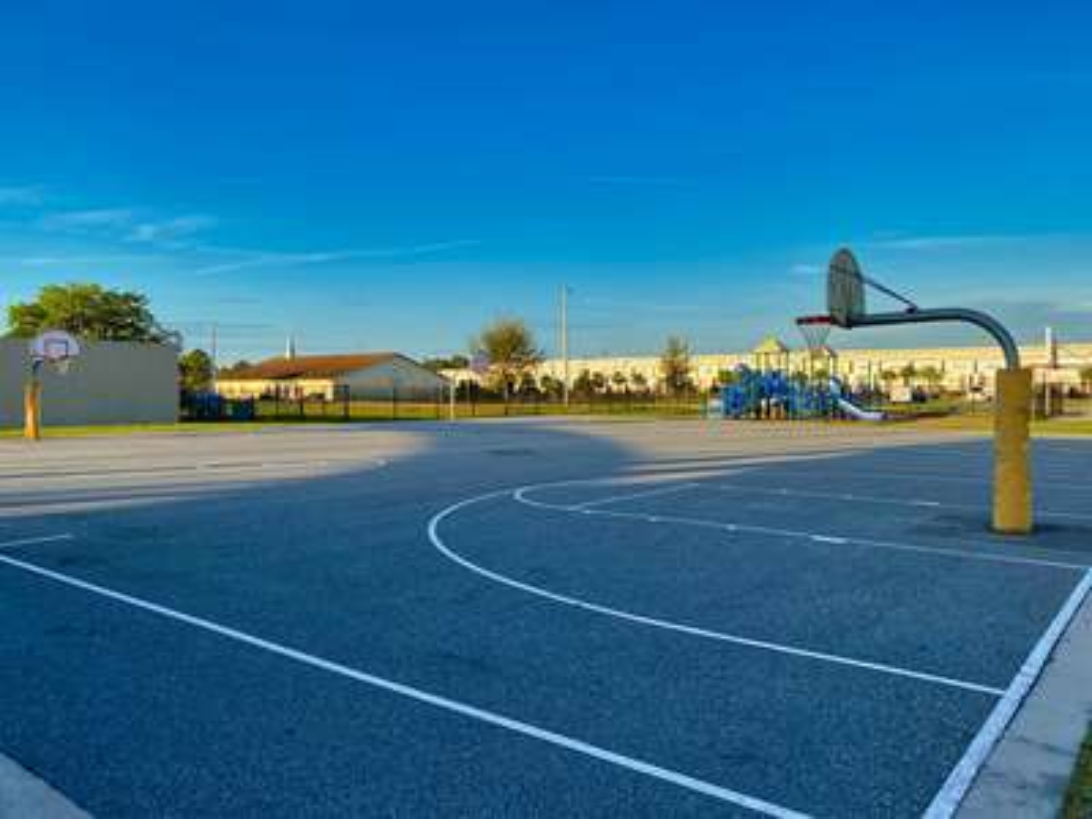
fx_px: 820
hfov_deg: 67.3
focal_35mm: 26
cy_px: 410
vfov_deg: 53.1
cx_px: 546
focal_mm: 4.25
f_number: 1.8
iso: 32
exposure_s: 1/1302
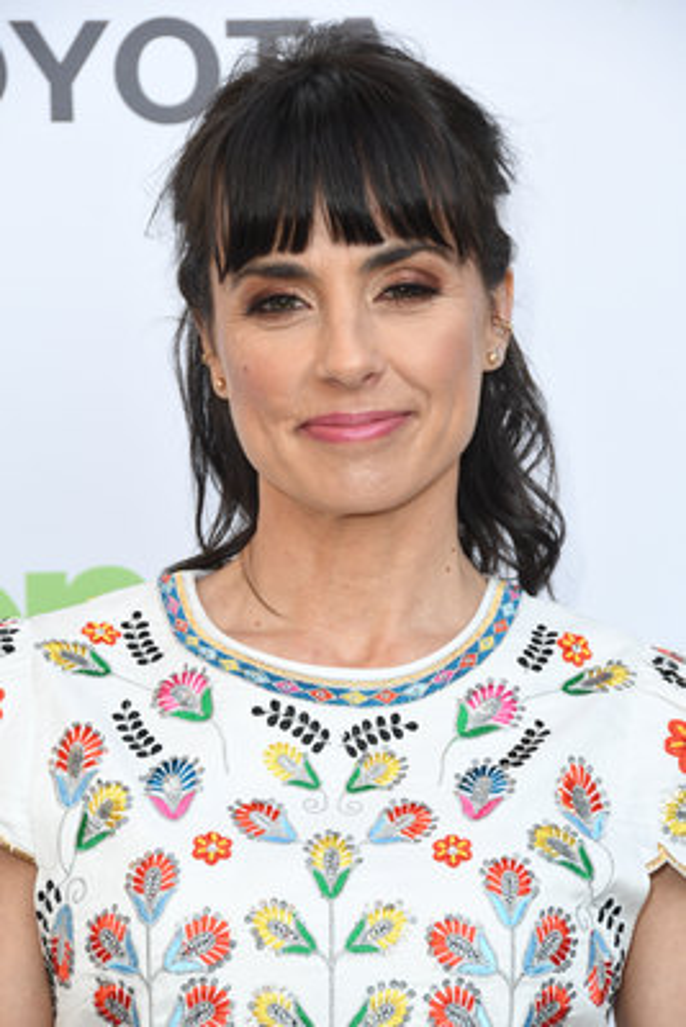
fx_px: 4797
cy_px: 514
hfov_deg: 8.2
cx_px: 343
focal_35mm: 168
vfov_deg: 12.2
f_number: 7.1
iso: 320
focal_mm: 112
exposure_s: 1/200
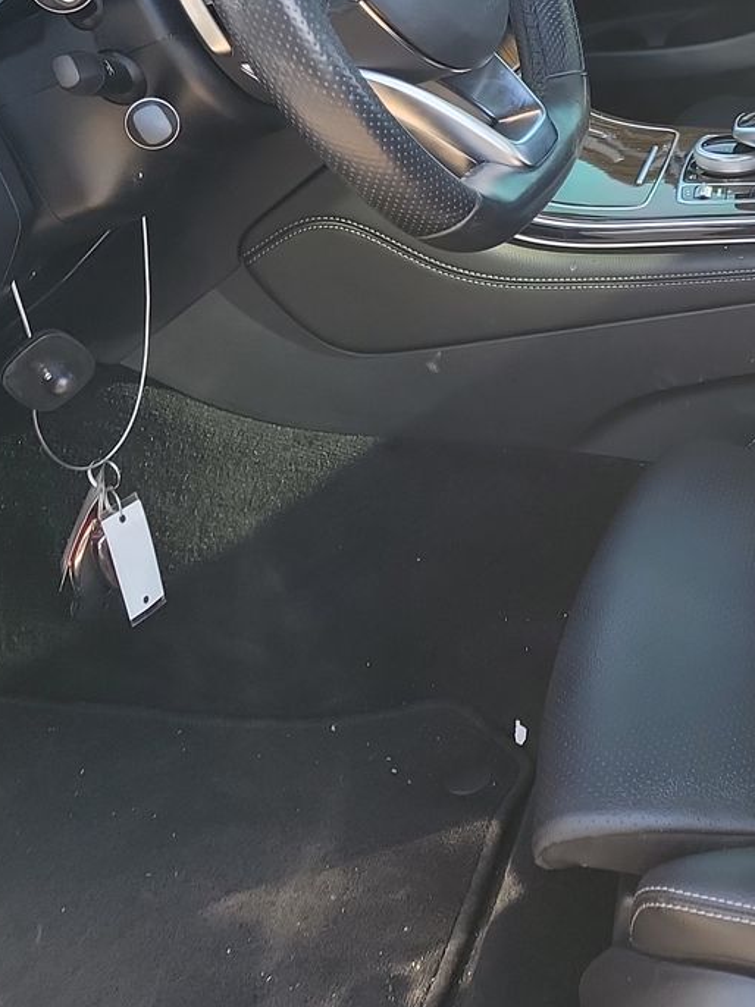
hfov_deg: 24.7
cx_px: 779
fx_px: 1630
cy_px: 222
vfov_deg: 33.5
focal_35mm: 56
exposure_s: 1/59
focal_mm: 6.7
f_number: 1.8
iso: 78
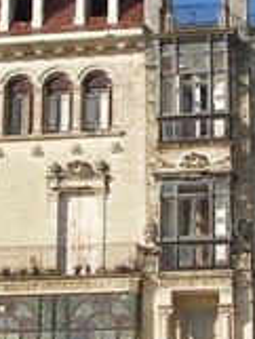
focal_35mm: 133
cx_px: 159
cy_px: 137
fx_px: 1305
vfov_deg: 14.8
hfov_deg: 11.2
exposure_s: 1/800
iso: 50
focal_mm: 6
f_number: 2.8
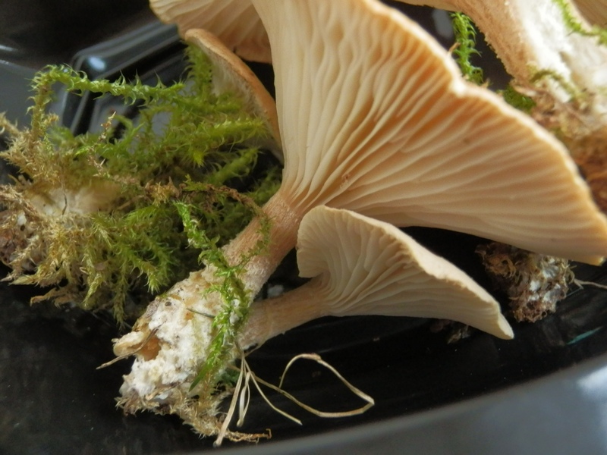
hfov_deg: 50.1
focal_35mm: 37
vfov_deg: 38.7
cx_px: 304
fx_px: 649
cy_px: 228
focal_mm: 6.7
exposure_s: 1/20
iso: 800
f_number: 3.9
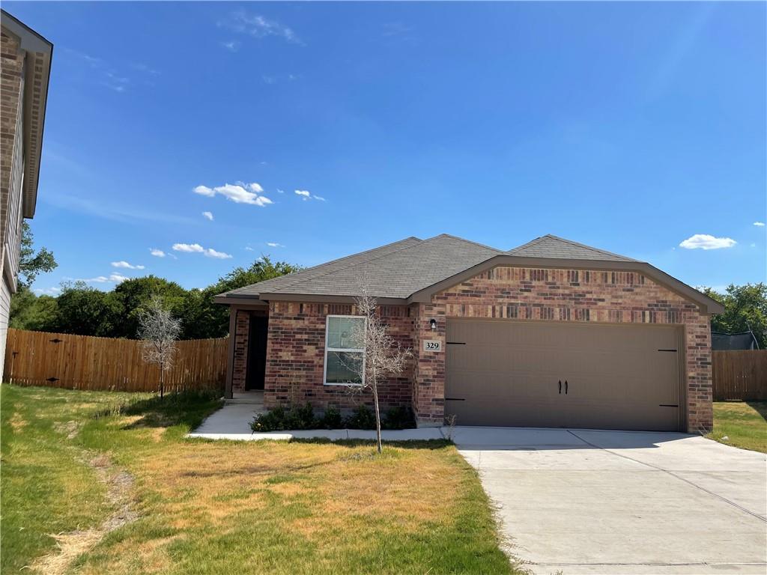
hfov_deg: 67.3
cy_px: 288
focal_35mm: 26
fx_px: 576
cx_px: 384
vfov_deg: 53.1
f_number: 1.6
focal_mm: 4.2
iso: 32
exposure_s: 1/4831
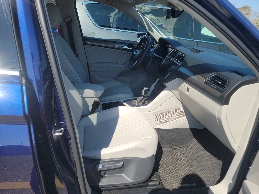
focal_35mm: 24
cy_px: 97
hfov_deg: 71.6
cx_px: 130
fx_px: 180
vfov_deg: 56.8
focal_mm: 6.7
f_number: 1.8
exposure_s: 1/481
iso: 50
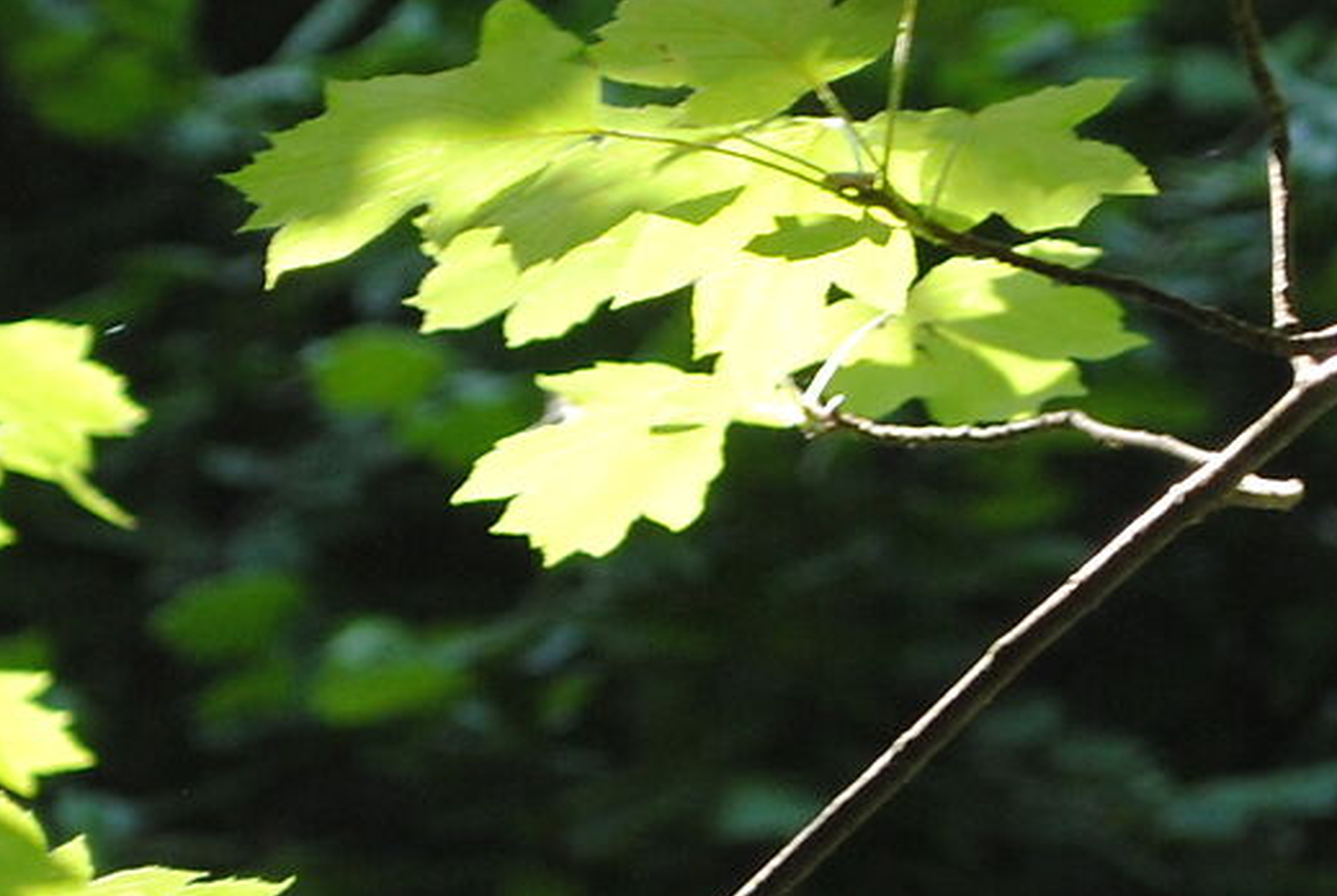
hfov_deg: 5.4
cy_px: 215
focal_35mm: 381
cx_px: 484
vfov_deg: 3.6
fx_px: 14186
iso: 200
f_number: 5.6
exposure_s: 1/80
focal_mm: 55
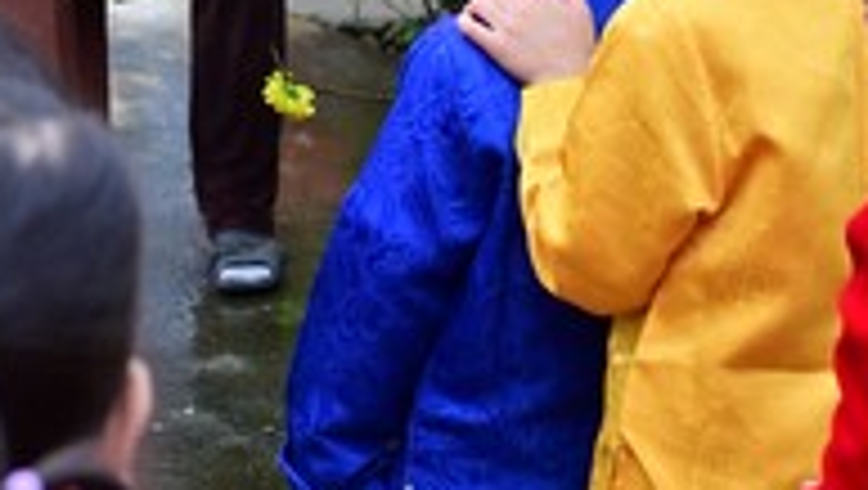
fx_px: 4055
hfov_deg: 12.2
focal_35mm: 176
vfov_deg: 6.8
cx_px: 198
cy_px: -324
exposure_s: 1/250
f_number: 5
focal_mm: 50
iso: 500
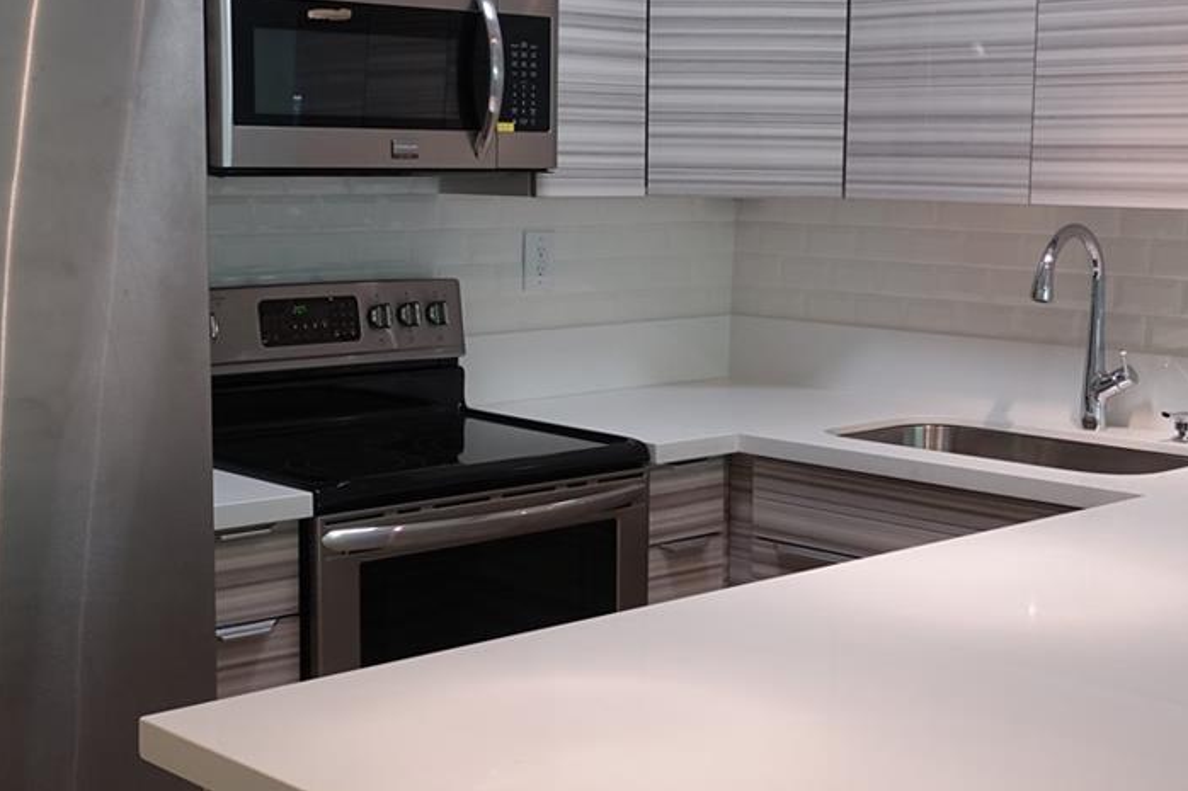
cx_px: 650
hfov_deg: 36.2
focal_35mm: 55
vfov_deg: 24.6
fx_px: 1814
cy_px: 407
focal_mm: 8.8
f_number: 2.8
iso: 125
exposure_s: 1/40
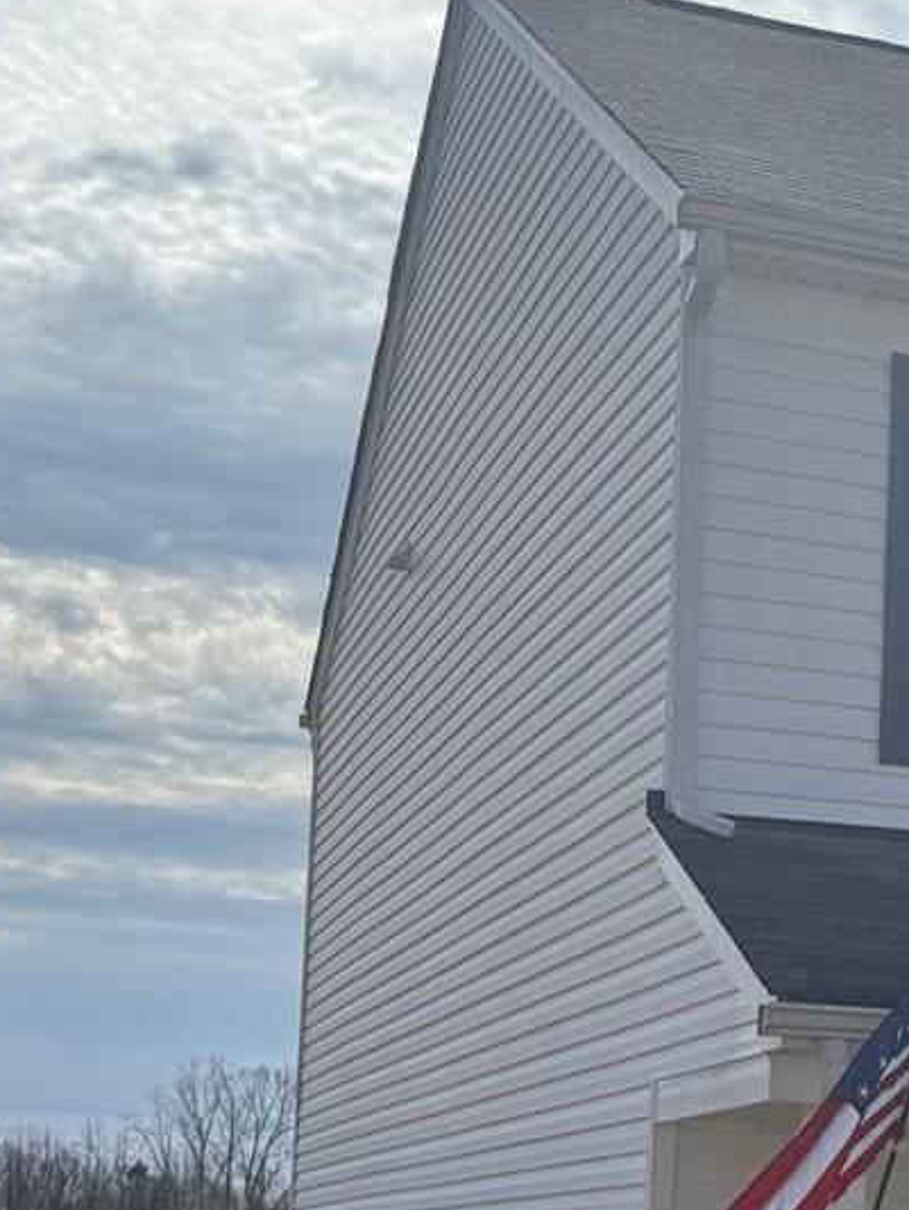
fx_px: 3219
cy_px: 1026
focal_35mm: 92
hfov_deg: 14.1
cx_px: 1677
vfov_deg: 21.0
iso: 80
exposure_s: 1/14286
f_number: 1.78
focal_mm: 6.76
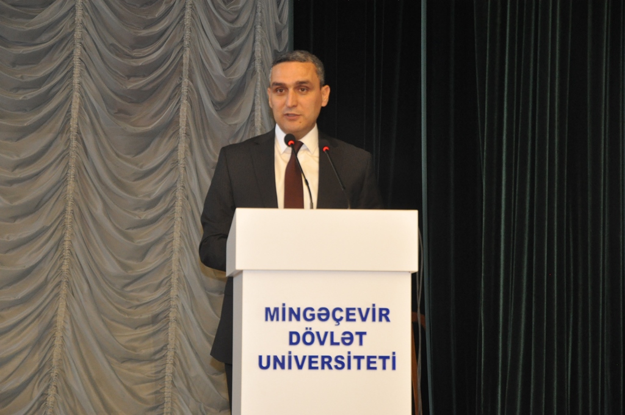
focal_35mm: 112
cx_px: 312
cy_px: 208
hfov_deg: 18.2
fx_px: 1951
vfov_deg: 12.1
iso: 1600
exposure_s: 1/60
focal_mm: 75
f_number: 5.3
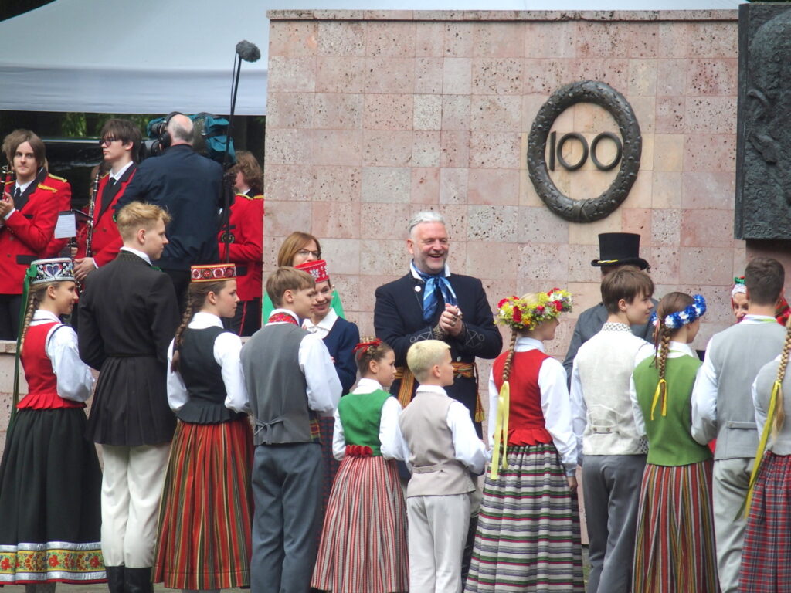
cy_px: 296
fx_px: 6855
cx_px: 396
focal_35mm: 300
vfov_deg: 5.0
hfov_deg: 6.6
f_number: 3.2
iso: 100
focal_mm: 64.3
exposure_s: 1/250
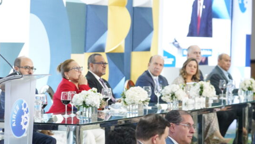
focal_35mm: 191
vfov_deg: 6.4
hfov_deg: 11.3
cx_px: 72
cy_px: 61
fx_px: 1291
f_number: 3.2
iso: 3200
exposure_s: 1/100
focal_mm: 95
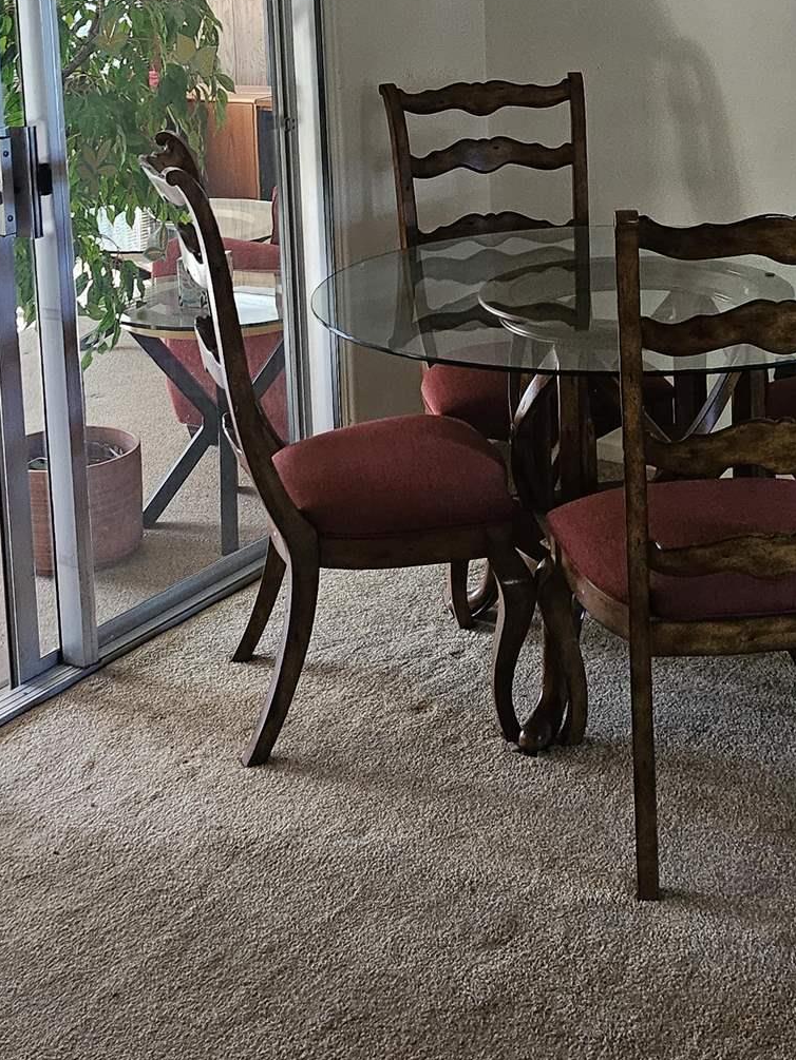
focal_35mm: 55
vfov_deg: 33.2
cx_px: 453
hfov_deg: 26.5
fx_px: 1686
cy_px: 119
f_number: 1.8
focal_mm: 5
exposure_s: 1/120
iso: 640
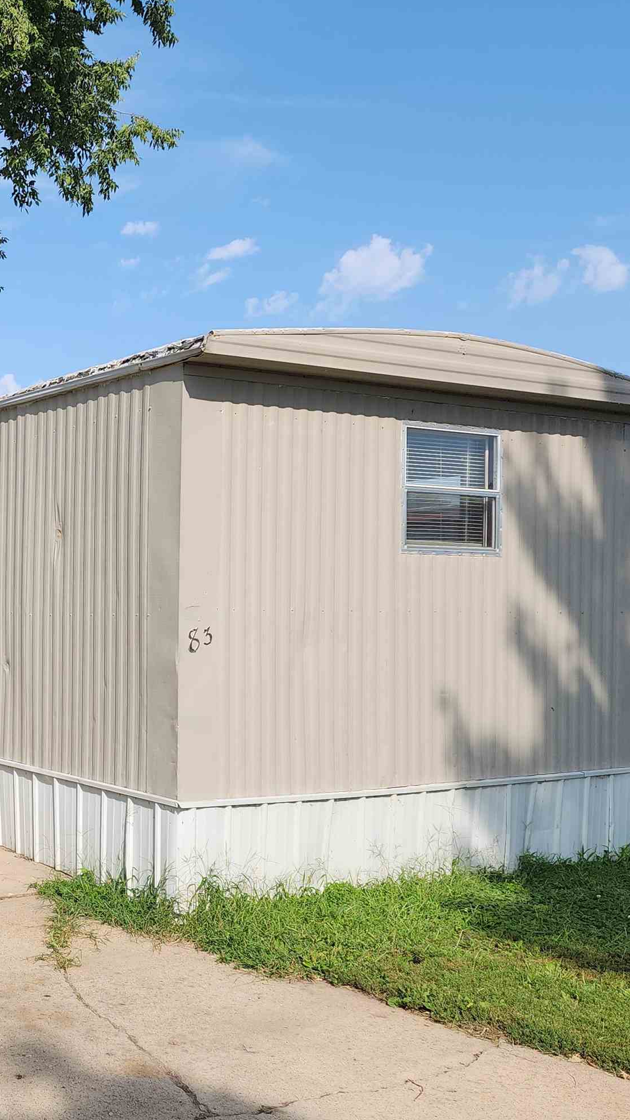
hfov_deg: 27.5
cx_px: -83
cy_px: 630
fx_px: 1159
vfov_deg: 51.5
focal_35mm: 39
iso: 12
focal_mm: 6.4
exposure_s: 1/929
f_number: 1.8
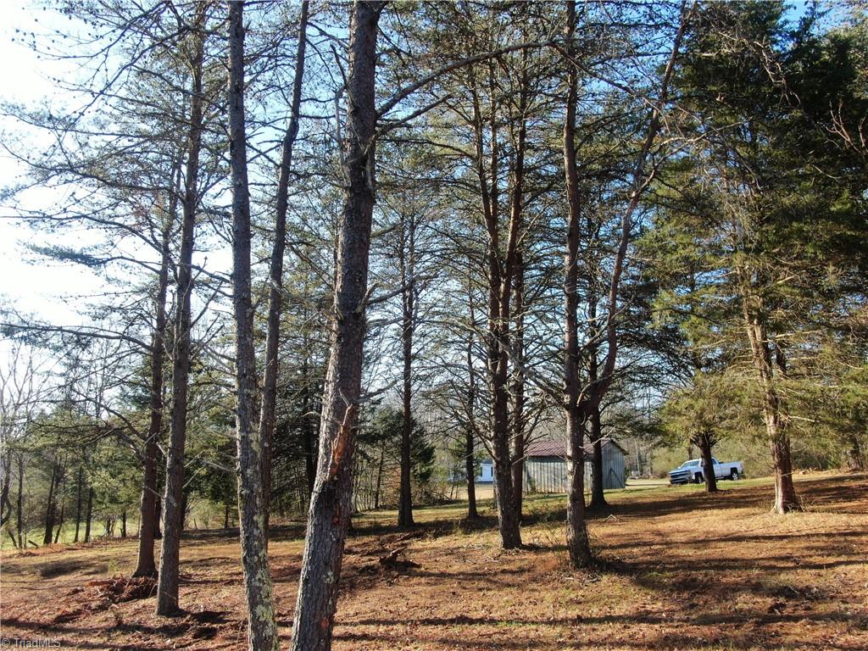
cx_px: 434
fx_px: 652
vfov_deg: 53.1
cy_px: 326
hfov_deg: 67.3
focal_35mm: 26
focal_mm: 4.68
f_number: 2.9
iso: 100
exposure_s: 1/240
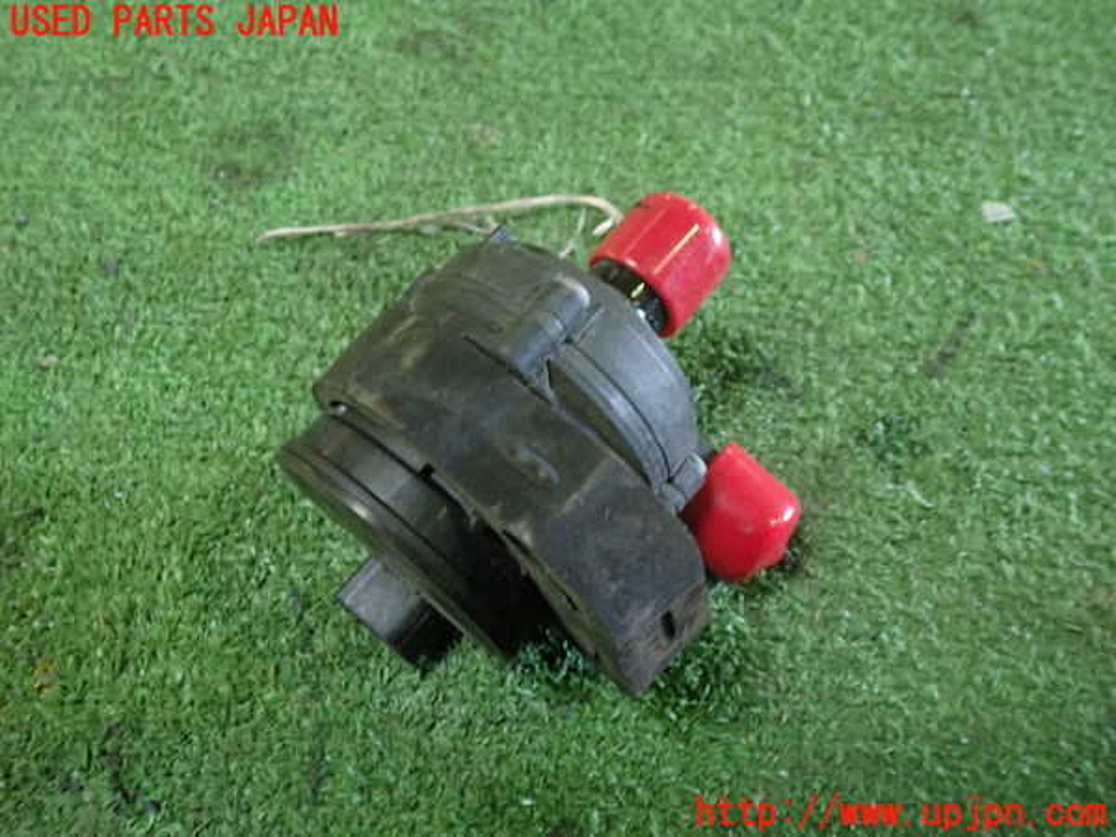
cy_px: 418
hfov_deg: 60.0
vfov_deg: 46.8
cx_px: 558
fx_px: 967
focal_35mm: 30
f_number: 2.3
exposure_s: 1/30
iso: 400
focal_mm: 5.4
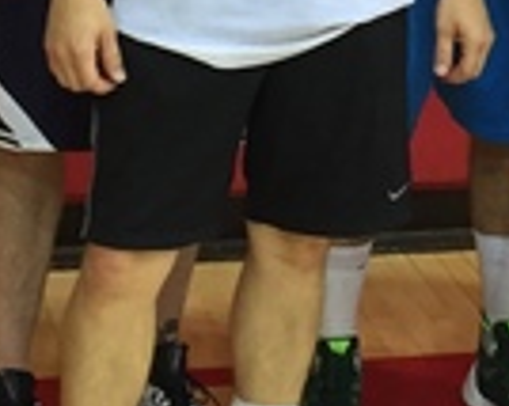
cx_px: 498
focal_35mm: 152
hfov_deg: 12.6
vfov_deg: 9.8
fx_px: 2288
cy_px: -239
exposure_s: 1/30
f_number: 2.2
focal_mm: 4.15
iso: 125
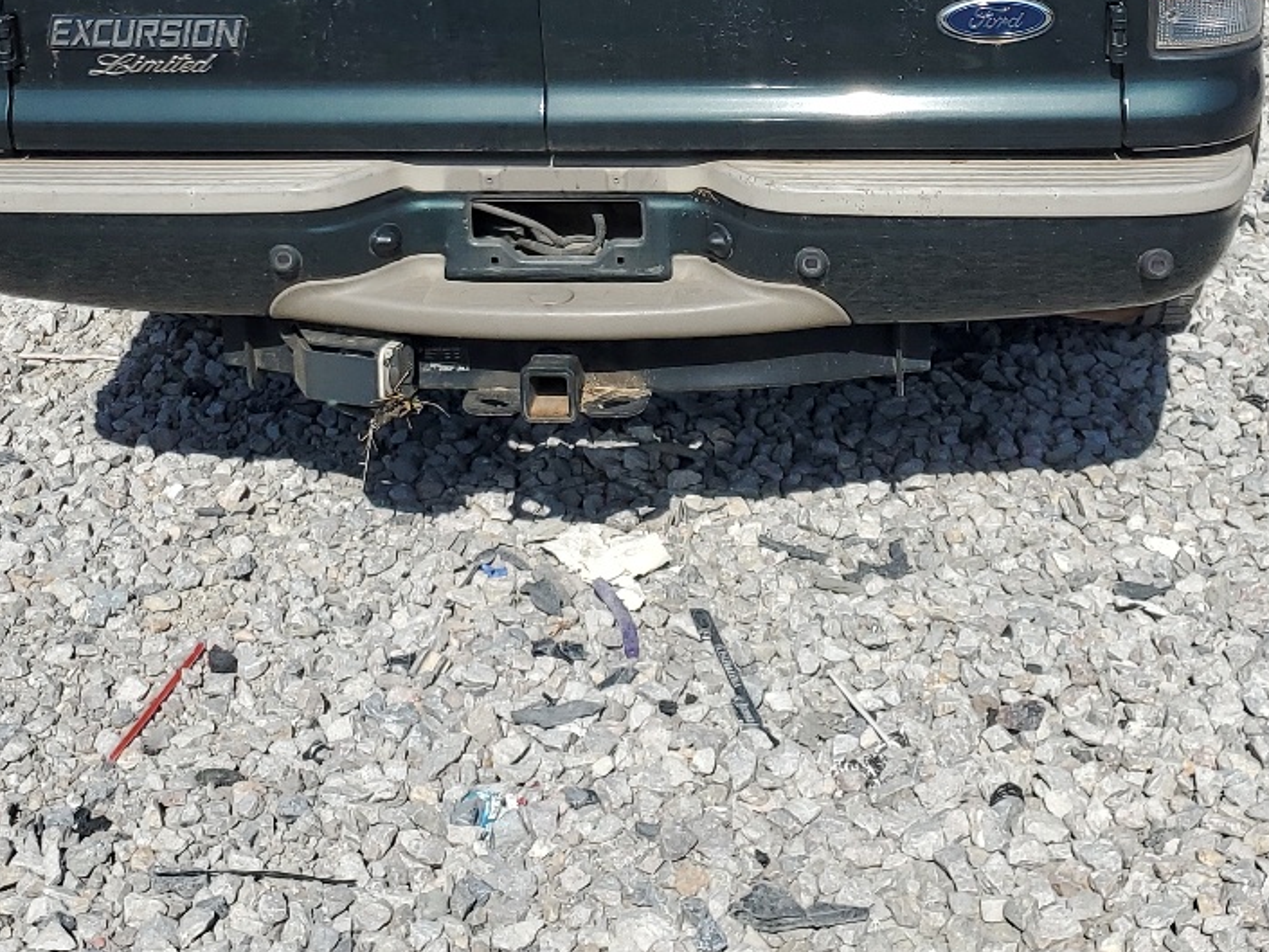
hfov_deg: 32.7
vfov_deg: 23.5
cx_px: 565
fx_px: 2163
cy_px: -67
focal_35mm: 59
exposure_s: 1/5000
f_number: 1.5
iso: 50
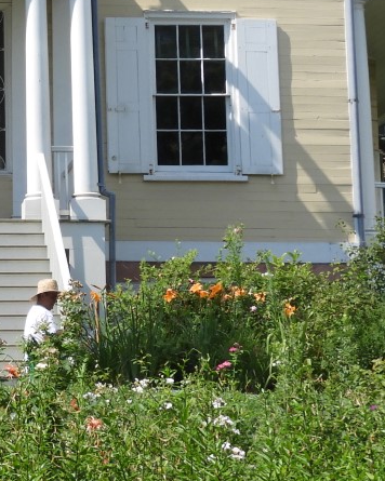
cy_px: -21
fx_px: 2250
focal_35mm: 158
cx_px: -110
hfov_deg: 9.6
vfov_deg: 12.0
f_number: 4
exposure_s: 1/640
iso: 100
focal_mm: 9
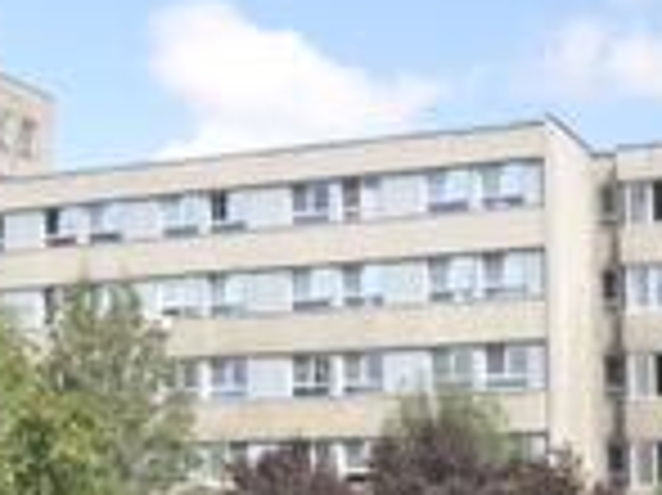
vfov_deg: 15.7
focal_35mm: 94
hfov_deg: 20.1
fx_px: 1796
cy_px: 342
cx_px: -32
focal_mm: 24
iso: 400
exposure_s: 1/200
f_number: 13
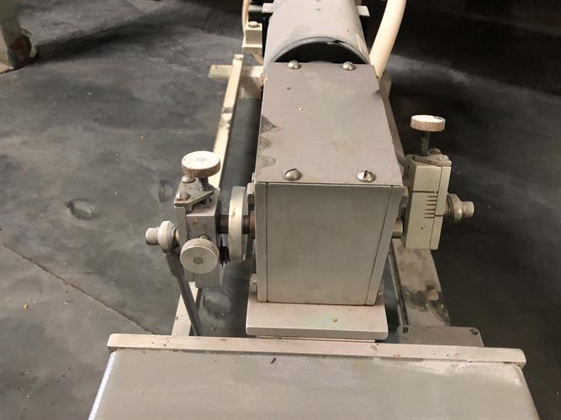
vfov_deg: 49.7
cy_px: 210
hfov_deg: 63.5
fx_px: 454
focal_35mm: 28
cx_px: 280
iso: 100
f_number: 1.8
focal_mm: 4
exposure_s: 1/4
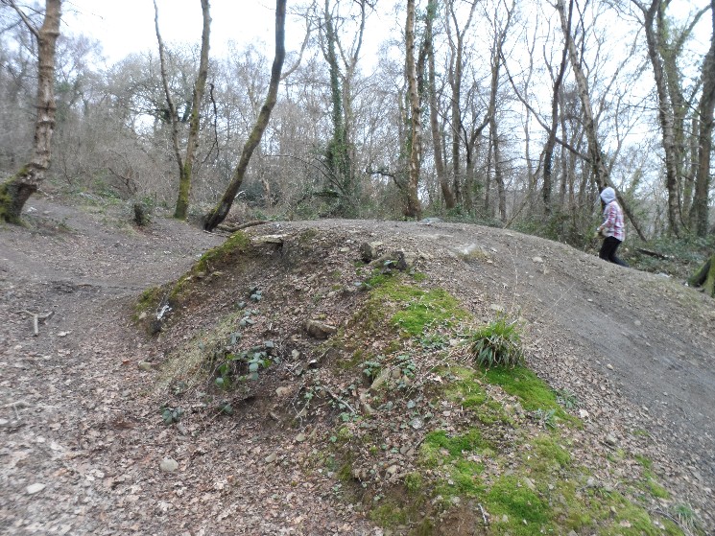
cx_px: 358
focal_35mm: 26
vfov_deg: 53.1
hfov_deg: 67.3
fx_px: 537
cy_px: 268
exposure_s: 1/30
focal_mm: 4.9
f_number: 3.3
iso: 100
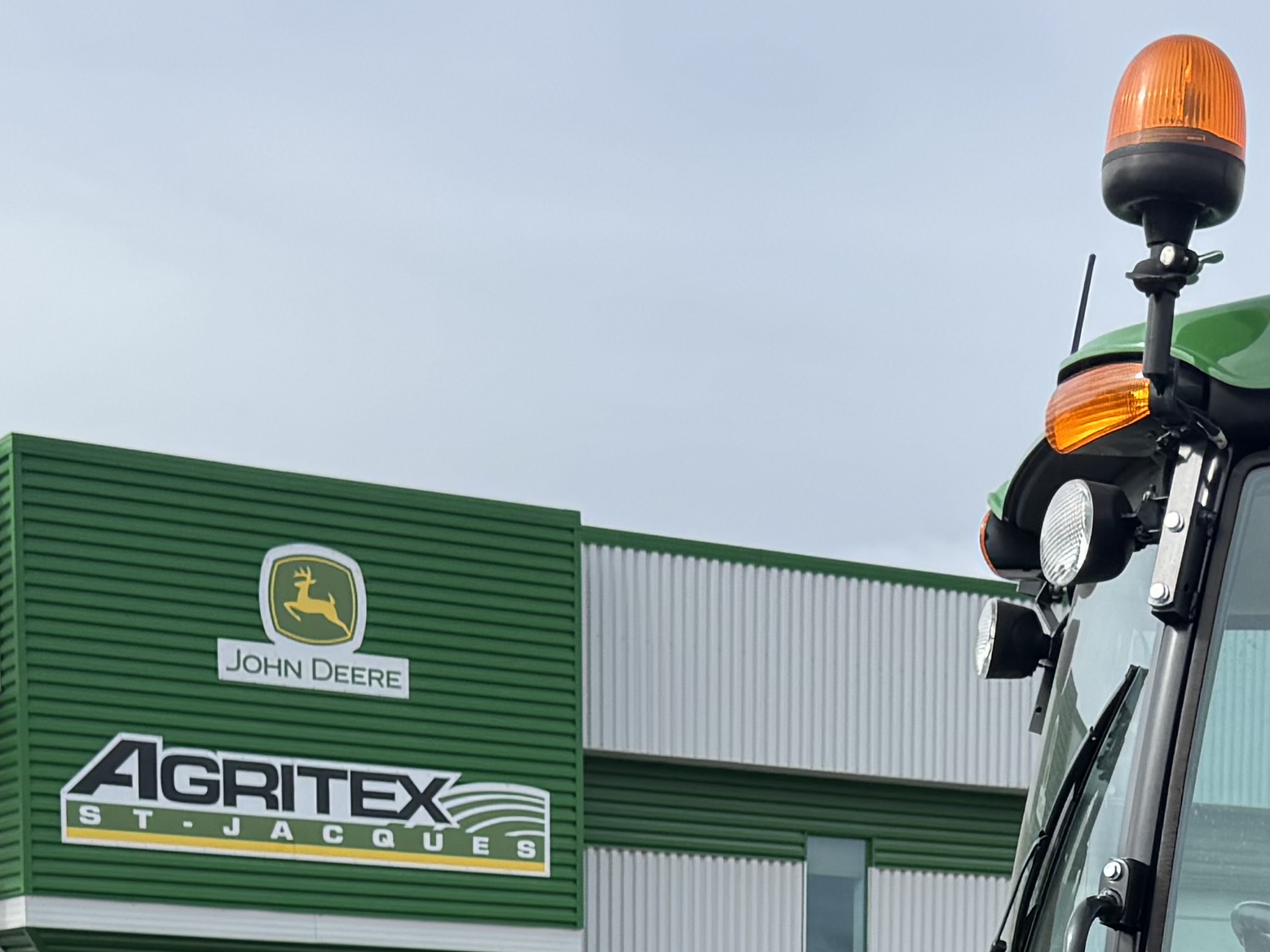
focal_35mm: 88
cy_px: 1465
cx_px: 889
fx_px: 3228
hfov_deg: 22.1
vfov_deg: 15.4
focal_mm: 6.76
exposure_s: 1/2833
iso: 80
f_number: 1.78
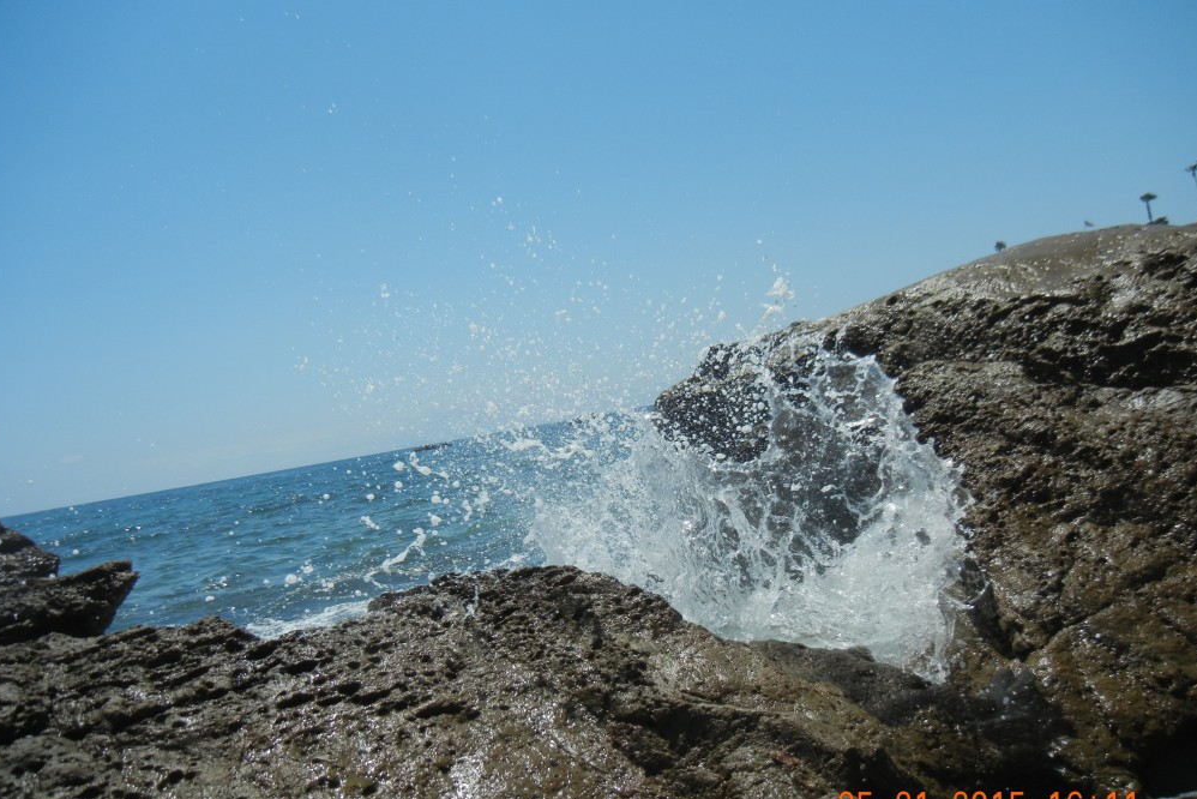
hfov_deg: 58.7
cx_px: 601
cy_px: 441
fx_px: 1064
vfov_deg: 41.1
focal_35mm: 32
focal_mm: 5.4
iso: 160
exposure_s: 1/810
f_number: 7
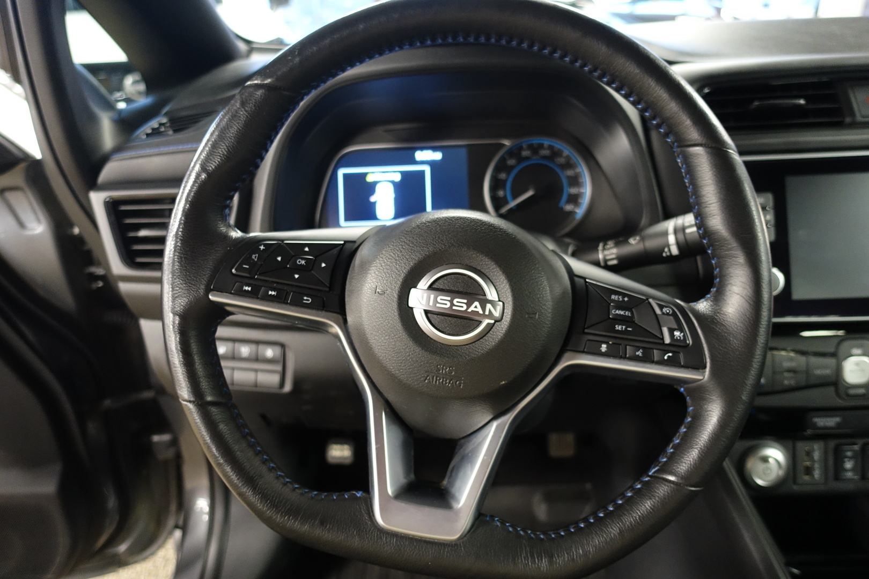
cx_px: 434
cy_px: 290
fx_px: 579
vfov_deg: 53.1
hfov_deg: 73.7
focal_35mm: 24
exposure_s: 1/20
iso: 800
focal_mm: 8.8
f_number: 1.8
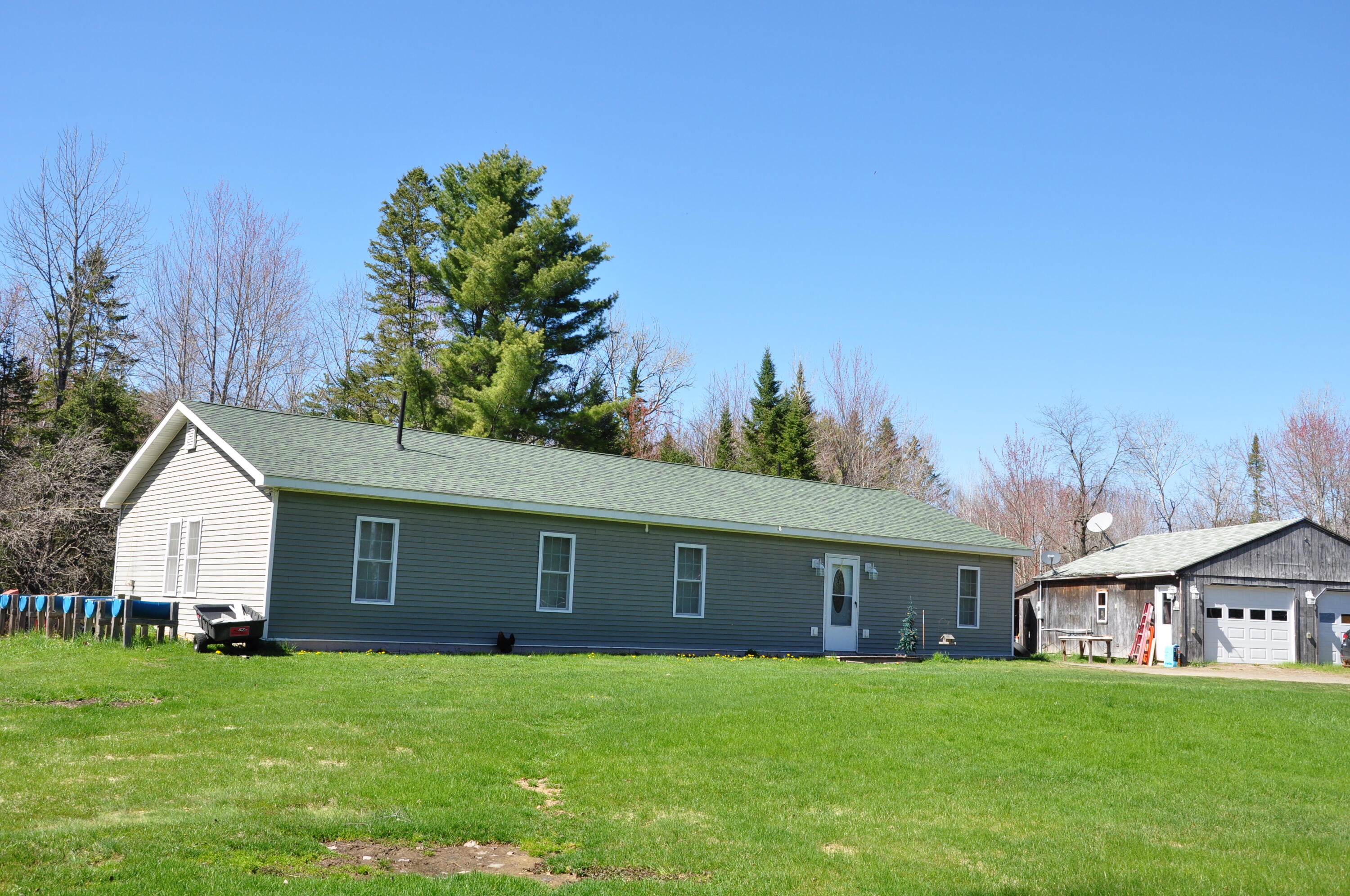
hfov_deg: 53.2
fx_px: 1348
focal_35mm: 36
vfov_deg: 36.8
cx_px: 675
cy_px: 448
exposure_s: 1/250
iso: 200
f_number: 10
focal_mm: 24
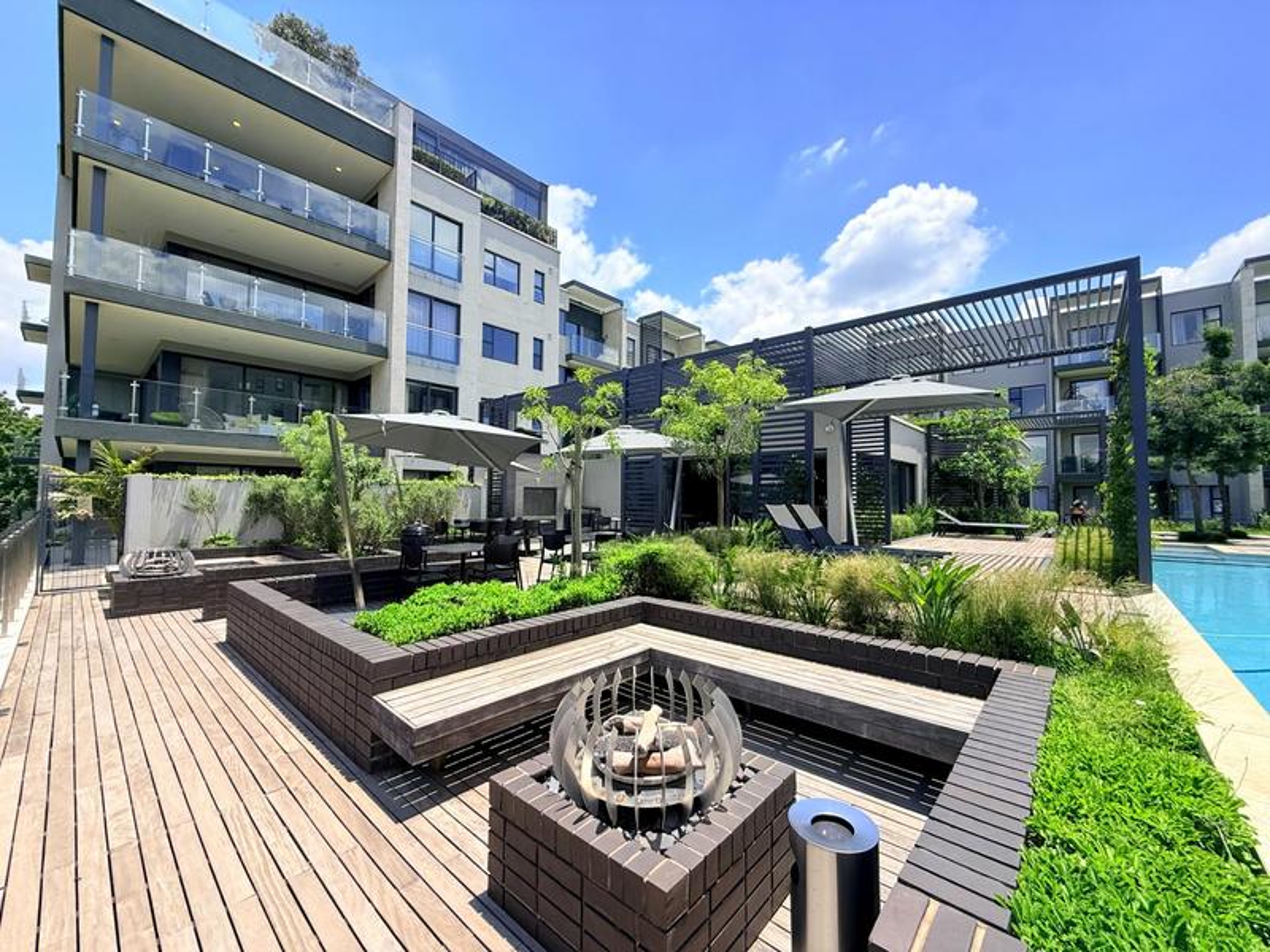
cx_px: 635
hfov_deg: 102.1
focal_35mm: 14
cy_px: 476
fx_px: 514
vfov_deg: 85.7
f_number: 2.2
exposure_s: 1/1795
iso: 80
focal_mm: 2.22
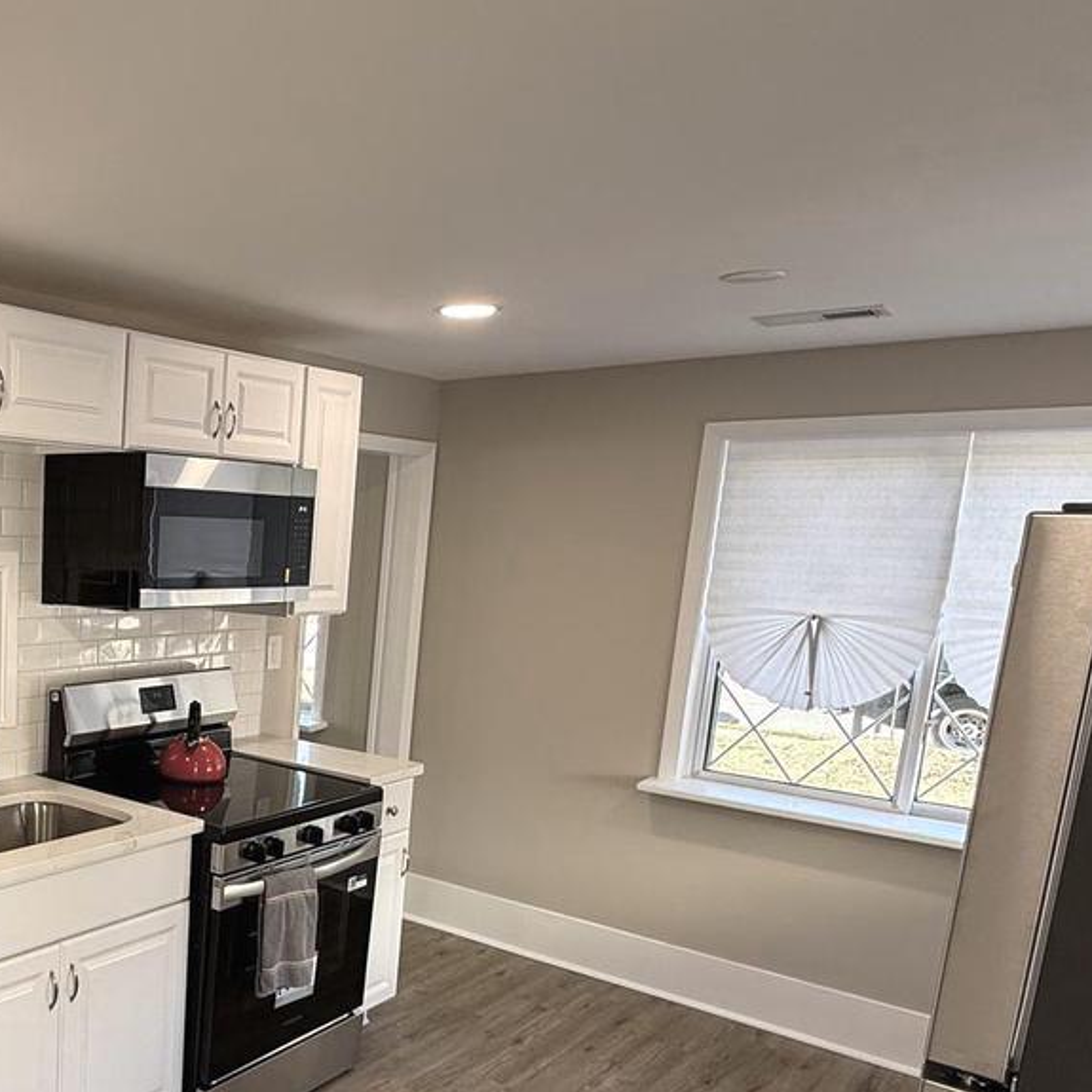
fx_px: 1106
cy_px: 722
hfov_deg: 46.5
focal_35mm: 31
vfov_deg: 51.6
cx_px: 78
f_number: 2.2
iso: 80
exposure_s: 1/99
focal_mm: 2.22
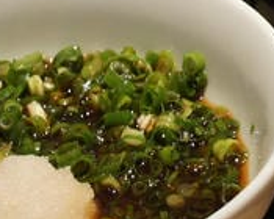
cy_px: -226
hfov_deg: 10.6
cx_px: 296
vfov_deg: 8.2
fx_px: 1460
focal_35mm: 180
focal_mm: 19
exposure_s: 1/30
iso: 640
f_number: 5.6
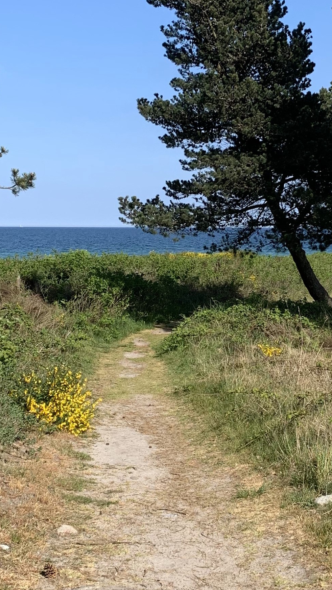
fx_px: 767
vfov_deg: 42.1
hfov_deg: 24.2
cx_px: 242
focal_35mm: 49
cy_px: 283
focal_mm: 4.25
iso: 25
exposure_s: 1/1953
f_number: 1.8
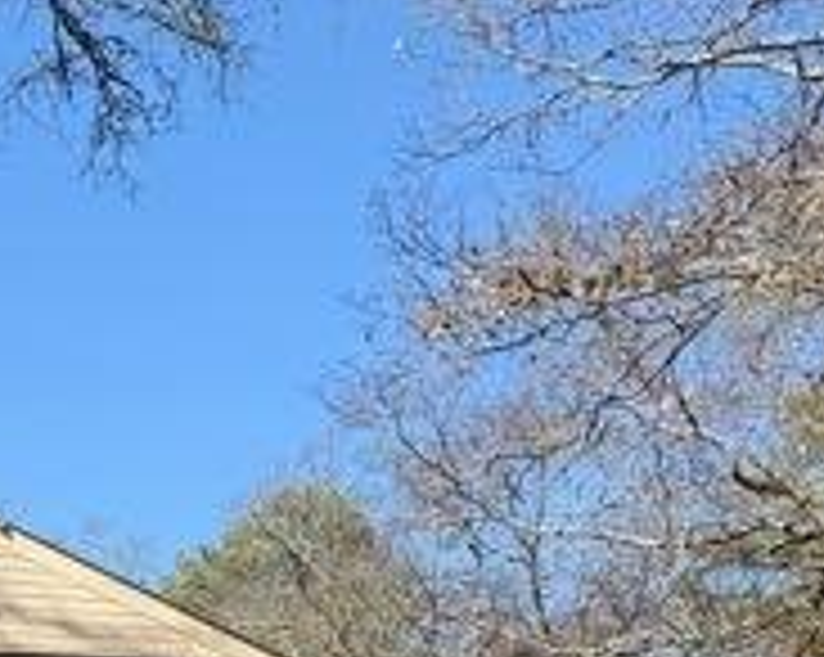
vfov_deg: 13.6
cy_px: 974
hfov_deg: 17.5
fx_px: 2607
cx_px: -32
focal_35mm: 107
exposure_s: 1/2703
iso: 80
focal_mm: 6.76
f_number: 1.78
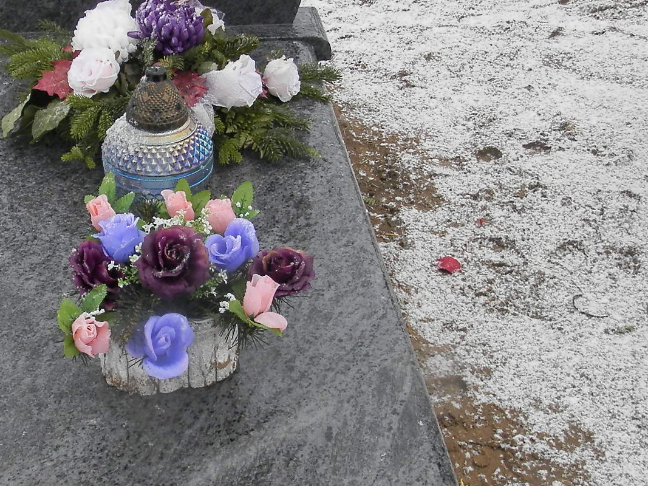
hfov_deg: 32.0
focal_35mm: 60
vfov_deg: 24.4
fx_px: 1123
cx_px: 221
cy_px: 275
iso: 80
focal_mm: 4.5
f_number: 3.1
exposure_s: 1/50
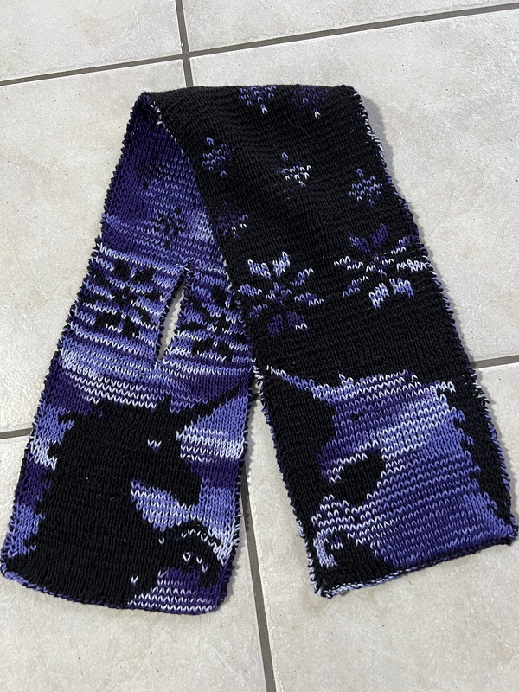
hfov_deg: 53.1
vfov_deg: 67.3
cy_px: 346
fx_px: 520
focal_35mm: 26
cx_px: 260
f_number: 1.5
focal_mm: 5.7
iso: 640
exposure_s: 1/33
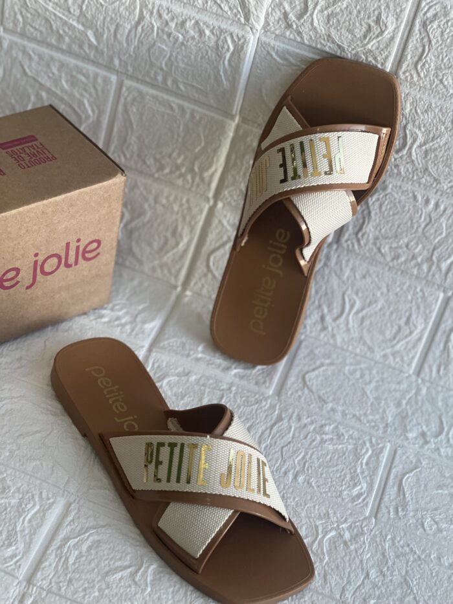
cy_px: 302
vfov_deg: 25.3
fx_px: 1343
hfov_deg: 19.1
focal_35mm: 77
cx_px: 226
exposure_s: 1/120
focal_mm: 9
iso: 125
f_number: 2.8
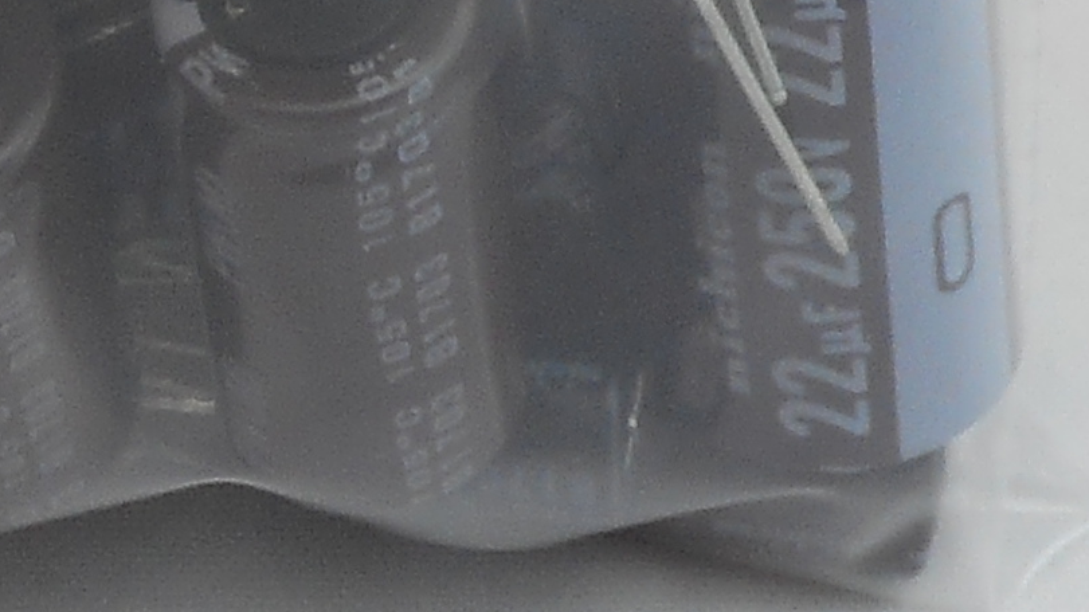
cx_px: -90
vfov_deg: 3.3
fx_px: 10192
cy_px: -1621
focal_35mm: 353
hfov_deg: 6.1
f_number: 4.9
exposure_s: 1/30
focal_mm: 9.1
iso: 100
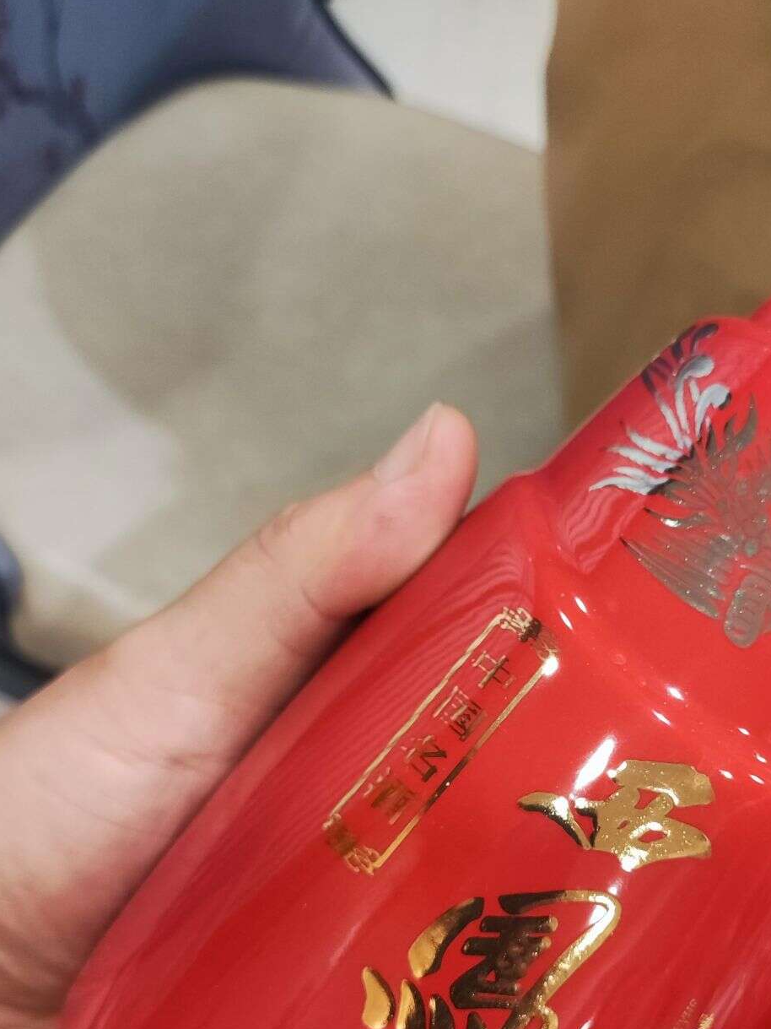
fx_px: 1248
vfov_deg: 44.1
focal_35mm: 42
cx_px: 603
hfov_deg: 33.5
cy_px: 694
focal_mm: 4.71
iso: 400
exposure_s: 1/60.2
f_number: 1.79
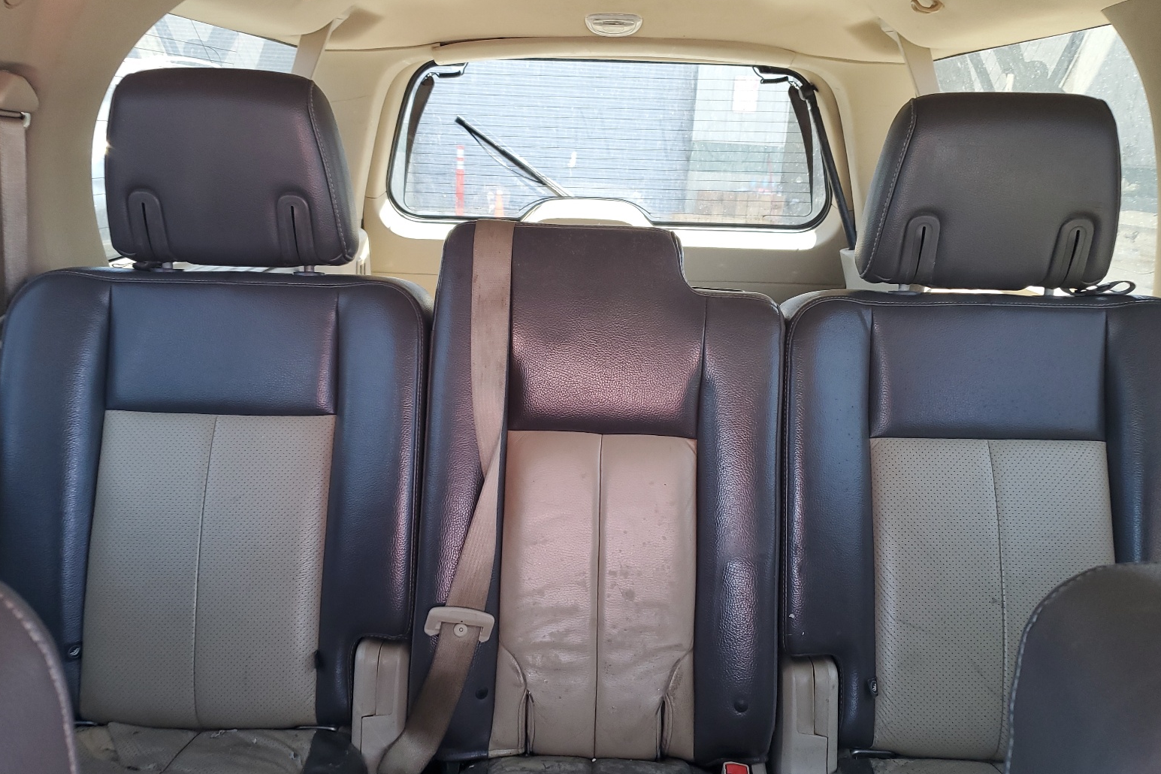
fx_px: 903
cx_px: 585
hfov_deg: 65.5
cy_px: 387
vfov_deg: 46.4
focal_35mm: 28
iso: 66
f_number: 1.5
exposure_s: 1/60.2
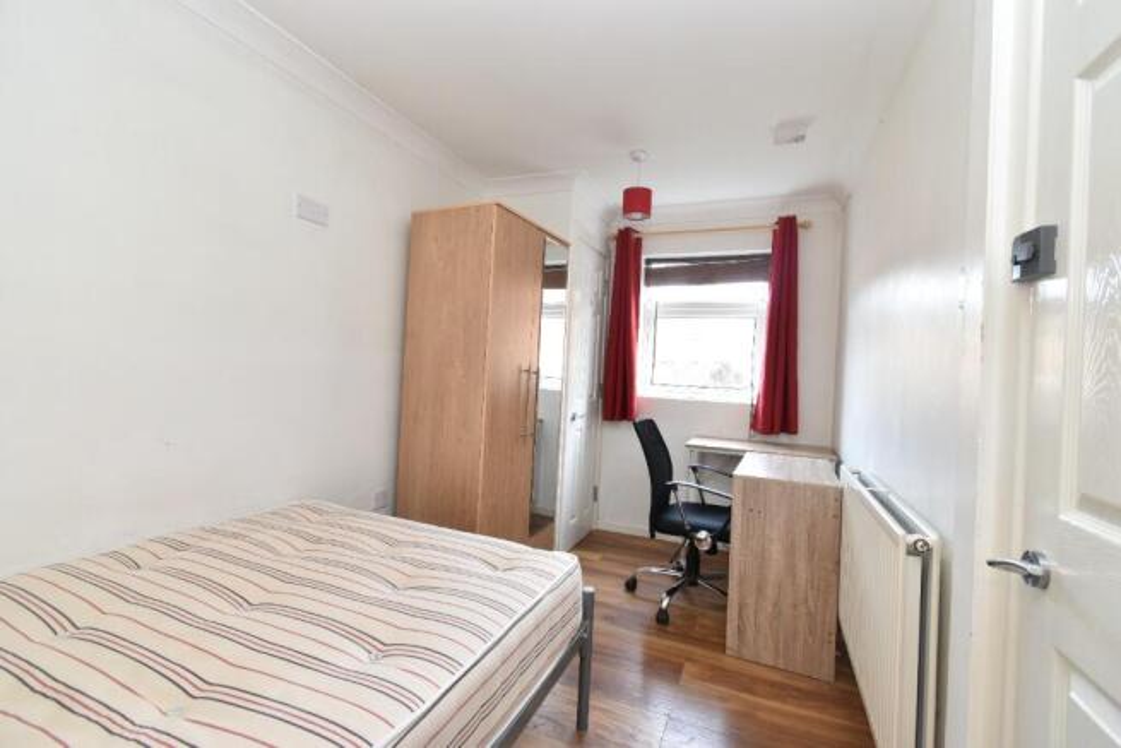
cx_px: 560
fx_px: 467
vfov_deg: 77.4
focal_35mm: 15
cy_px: 374
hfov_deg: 100.4
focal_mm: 10
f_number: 7.1
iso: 200
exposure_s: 1/2
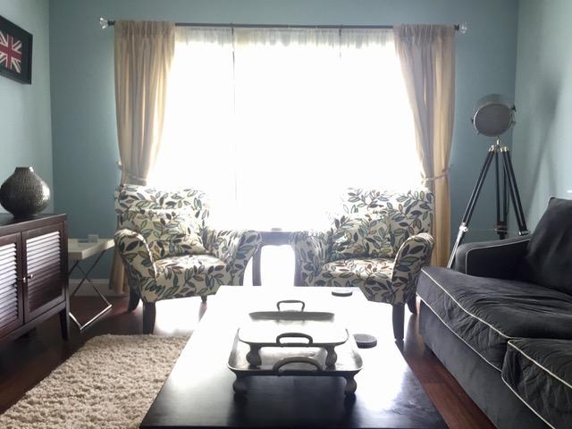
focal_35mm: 29
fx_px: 479
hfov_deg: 61.7
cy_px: 214
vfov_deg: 48.2
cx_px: 286
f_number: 2.2
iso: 125
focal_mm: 4.15
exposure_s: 1/30
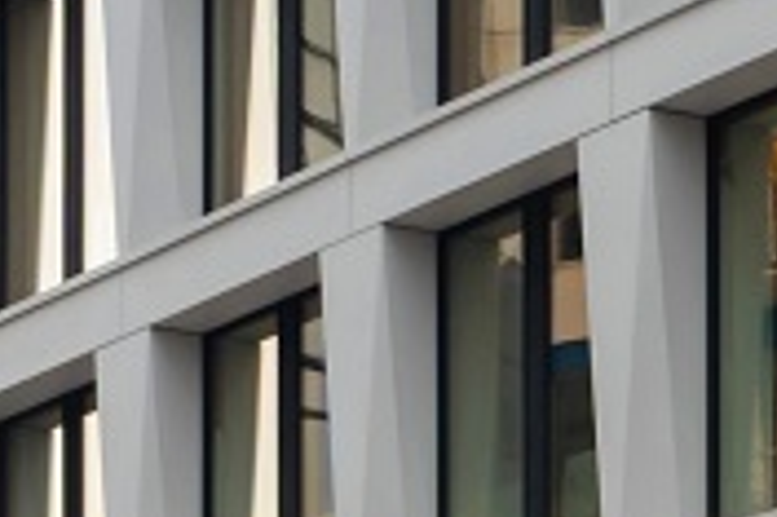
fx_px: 5887
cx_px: 1704
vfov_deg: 4.8
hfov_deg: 7.2
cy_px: 1502
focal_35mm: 273
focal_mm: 26.6
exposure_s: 1
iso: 250
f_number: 8
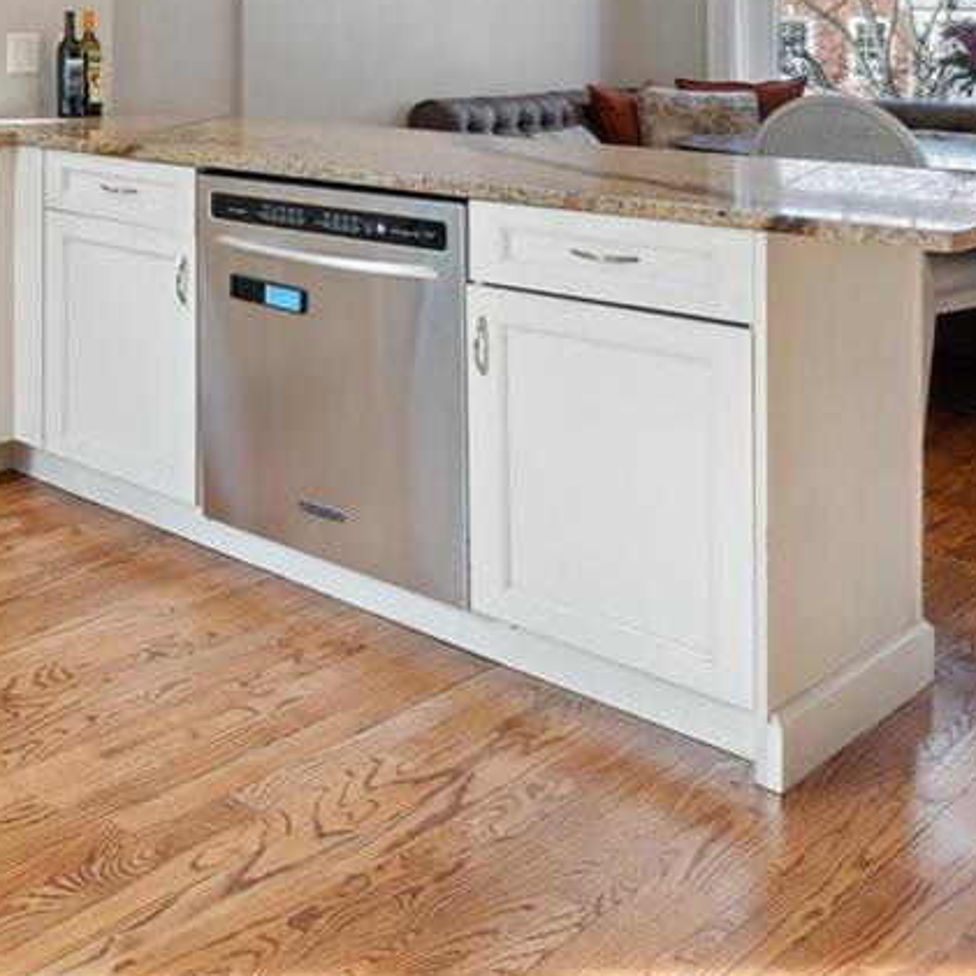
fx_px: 1340
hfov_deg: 31.5
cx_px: -271
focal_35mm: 42
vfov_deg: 35.8
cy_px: -21
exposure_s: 1/20
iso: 250
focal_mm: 13
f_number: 8
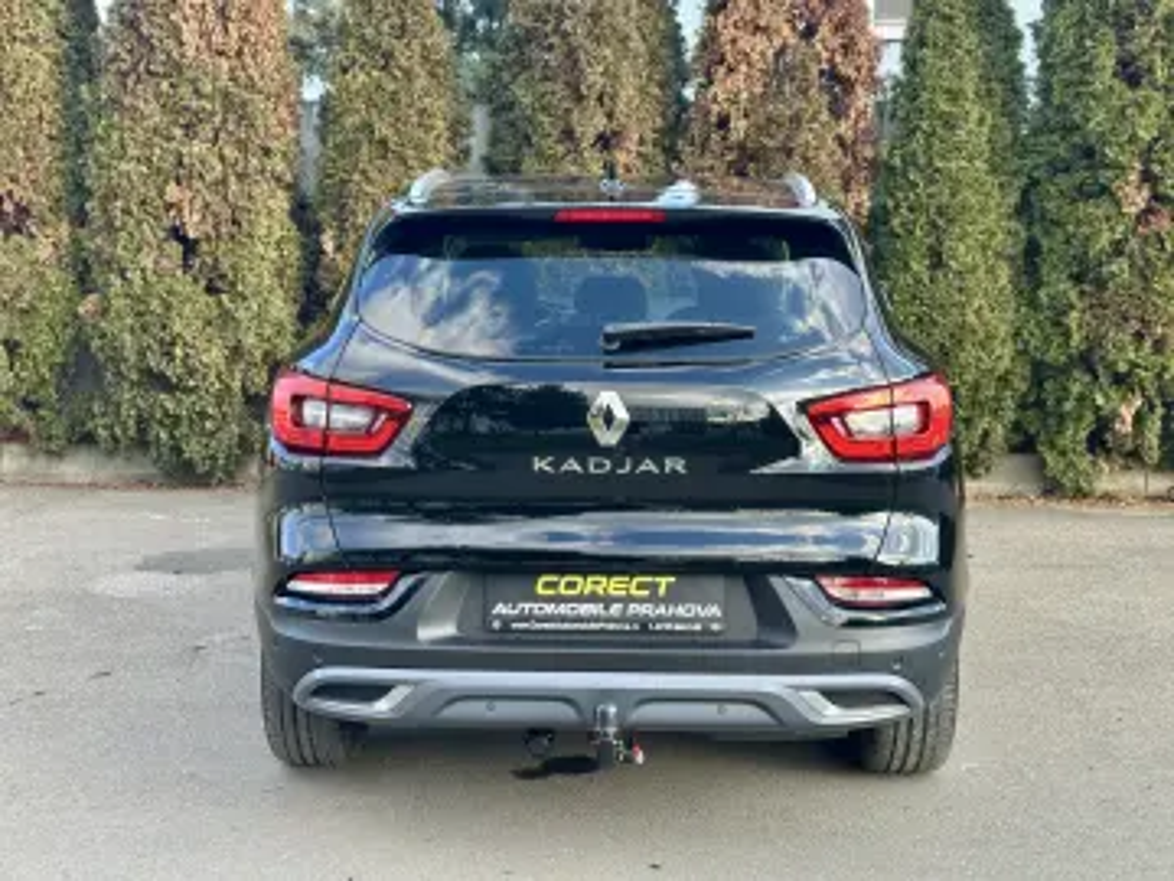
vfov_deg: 30.3
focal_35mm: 48
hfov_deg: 39.7
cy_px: 440
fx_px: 1628
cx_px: 587
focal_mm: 6.86
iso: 64
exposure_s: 1/180
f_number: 1.78
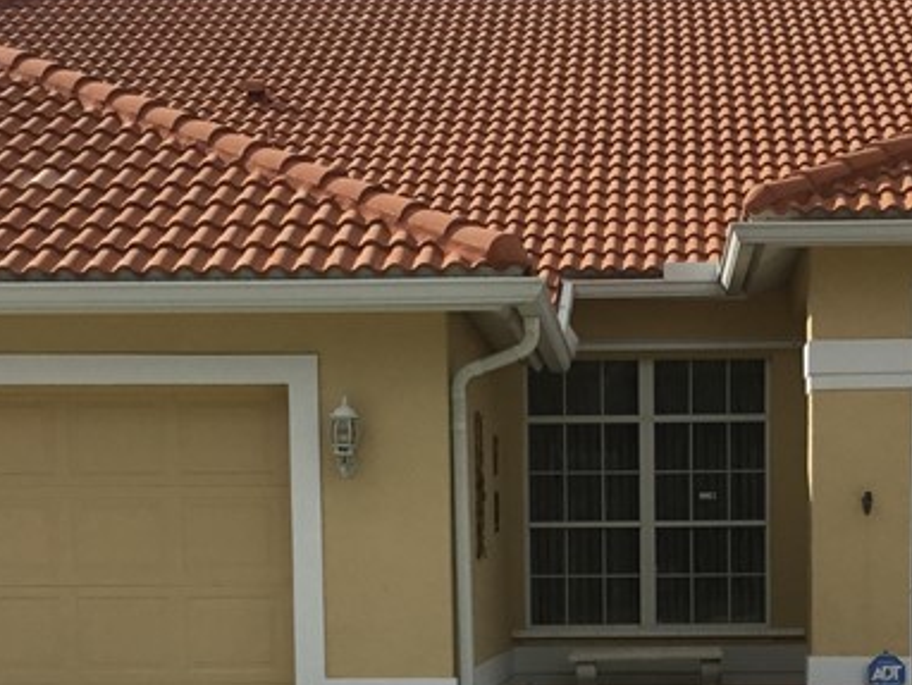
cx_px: 633
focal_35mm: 83
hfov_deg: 23.4
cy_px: 788
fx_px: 2188
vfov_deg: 17.1
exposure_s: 1/1597
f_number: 2.4
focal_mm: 3.3
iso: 25
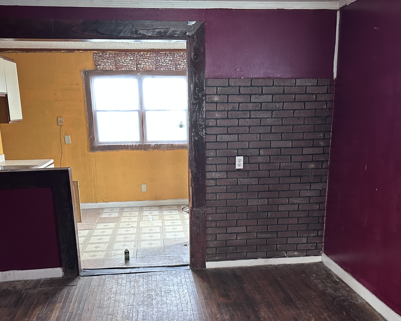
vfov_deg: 42.9
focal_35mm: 34
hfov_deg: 52.8
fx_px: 403
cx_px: 206
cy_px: 206
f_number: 1.78
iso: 400
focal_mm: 6.86
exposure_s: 1/60
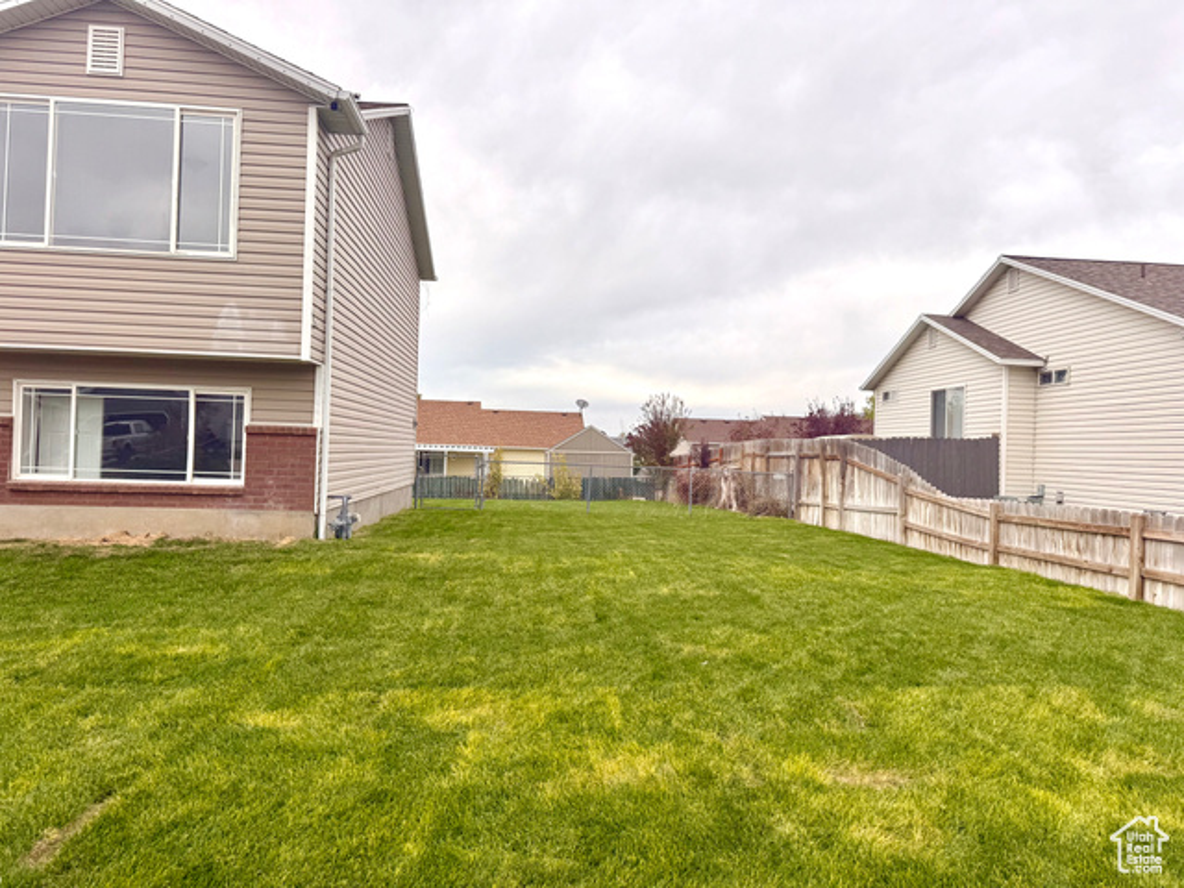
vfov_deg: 56.8
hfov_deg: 71.6
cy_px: 444
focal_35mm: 24
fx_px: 821
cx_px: 592
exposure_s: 1/1230
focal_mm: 6.76
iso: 80
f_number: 1.78
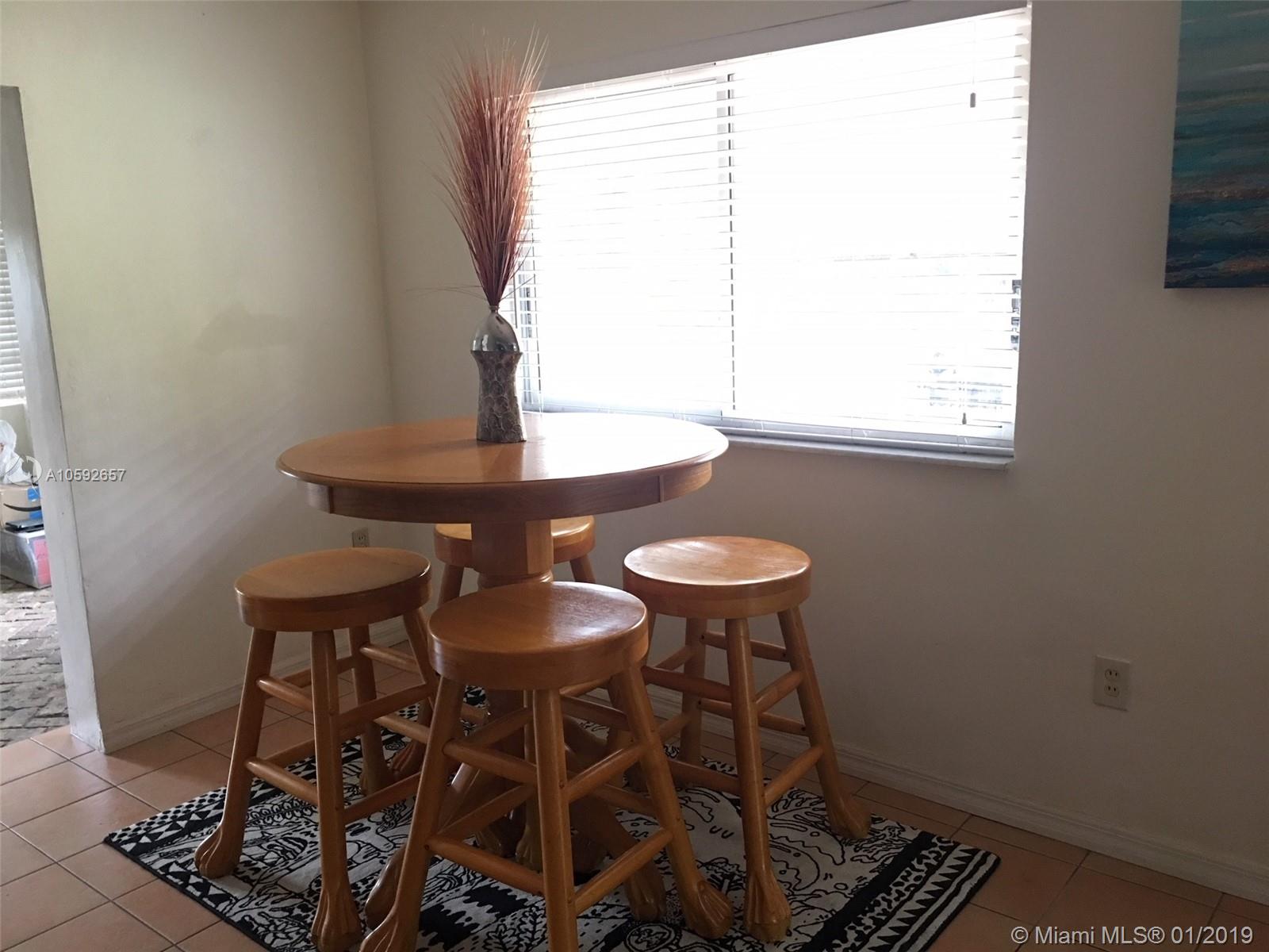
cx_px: 634
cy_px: 476
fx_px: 1063
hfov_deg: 61.7
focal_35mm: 29
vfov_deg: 48.2
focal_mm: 4.15
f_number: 2.2
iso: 100
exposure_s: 1/15
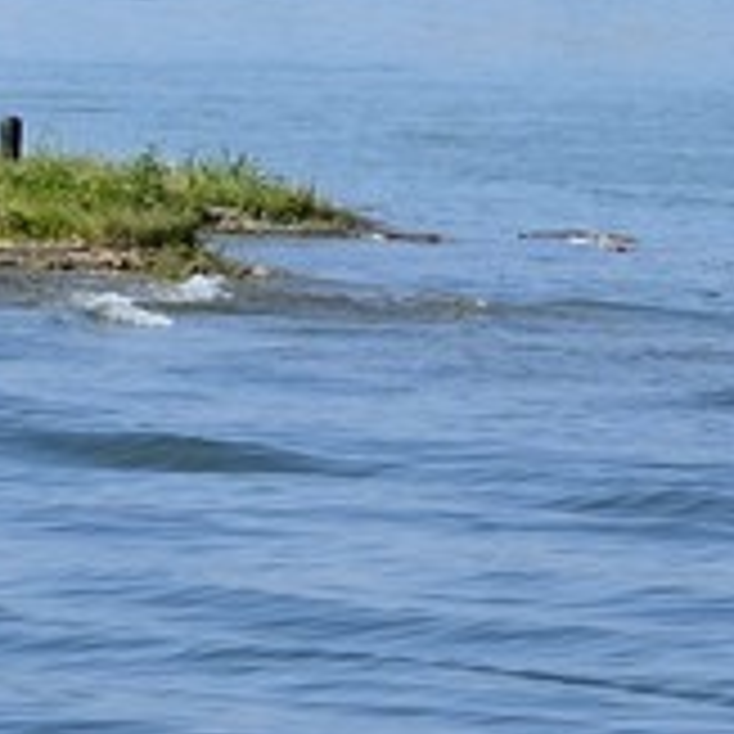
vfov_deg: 1.9
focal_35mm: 916
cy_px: -914
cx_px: -2571
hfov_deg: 1.9
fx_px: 21975
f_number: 13
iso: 200
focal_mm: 110
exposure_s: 1/320
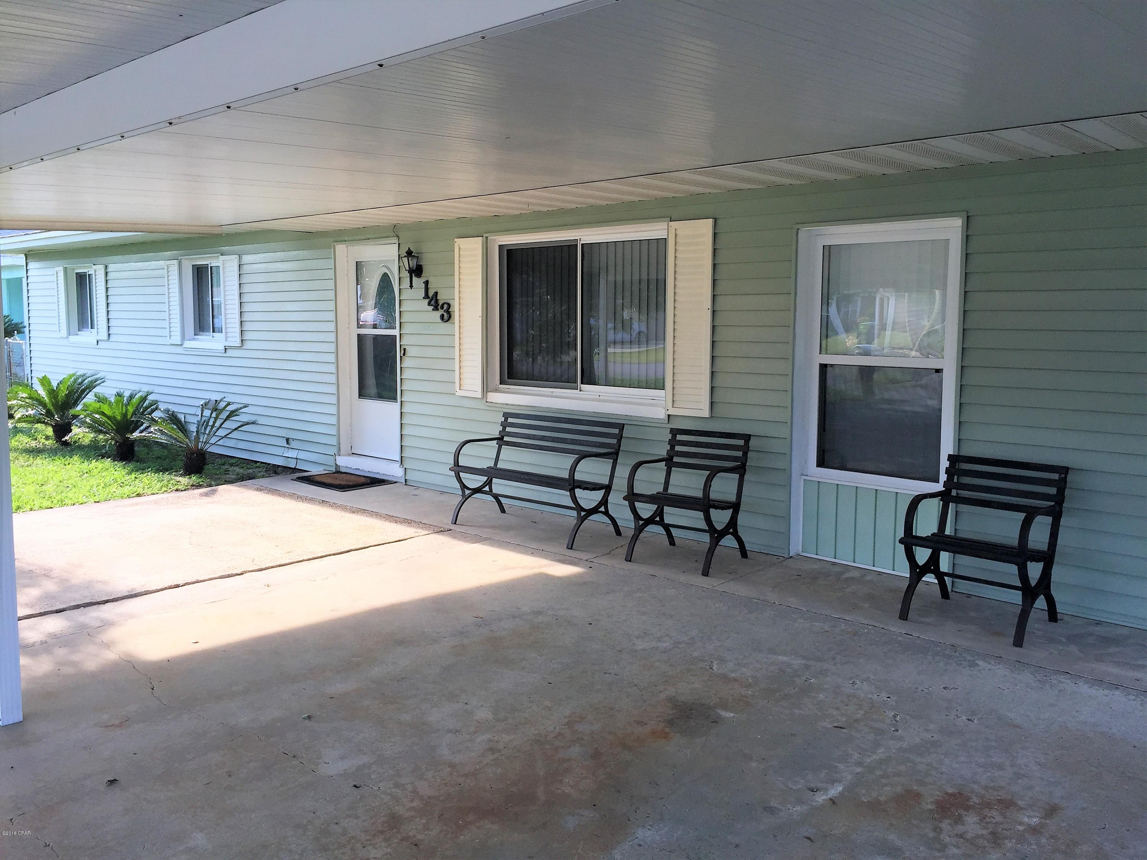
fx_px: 961
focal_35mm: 29
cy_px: 430
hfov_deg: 61.7
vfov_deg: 48.2
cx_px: 574
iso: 32
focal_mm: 4.15
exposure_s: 1/306
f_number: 2.2
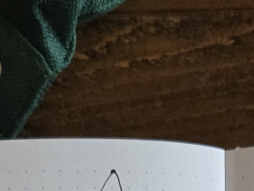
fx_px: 917
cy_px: 441
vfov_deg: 10.4
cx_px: 185
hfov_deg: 15.7
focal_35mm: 125
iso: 640
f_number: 1.8
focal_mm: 5.4
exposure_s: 1/120
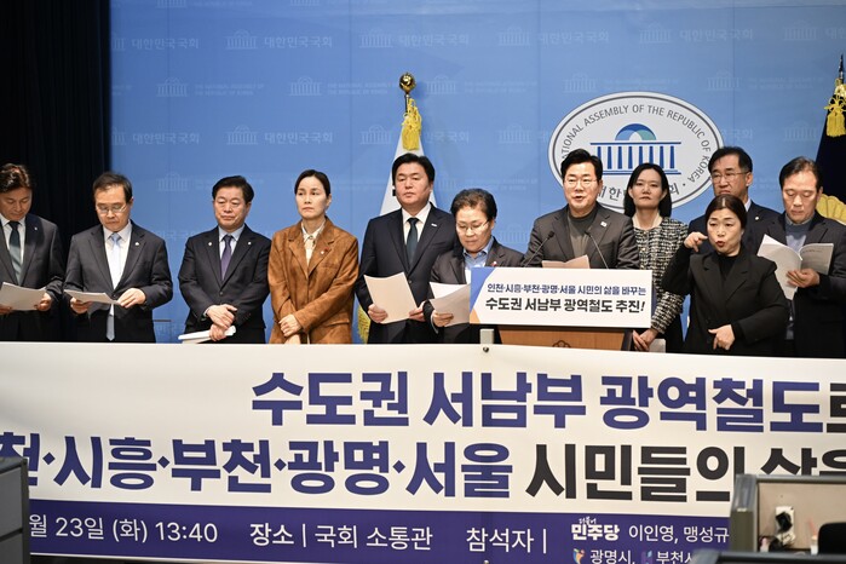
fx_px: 2138
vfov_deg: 15.0
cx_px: 423
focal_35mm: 91
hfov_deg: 22.4
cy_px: 282
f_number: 4
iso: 1600
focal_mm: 91
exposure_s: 1/320
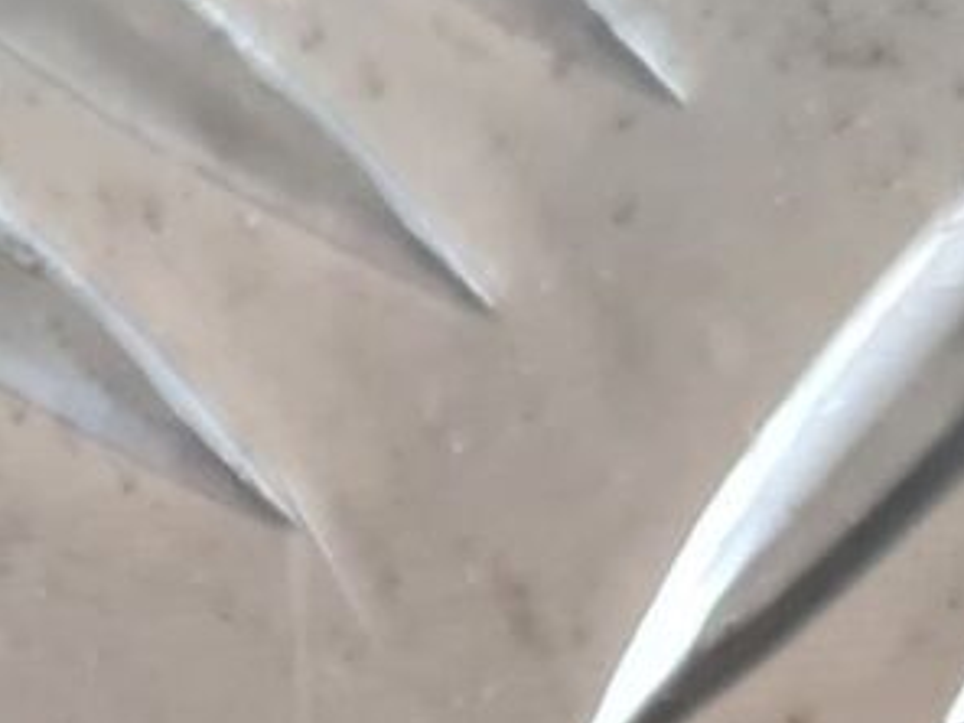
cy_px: 1537
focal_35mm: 123
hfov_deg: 15.9
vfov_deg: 10.8
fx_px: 3425
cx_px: 189
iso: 640
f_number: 1.8
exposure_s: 1/25
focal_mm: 5.4
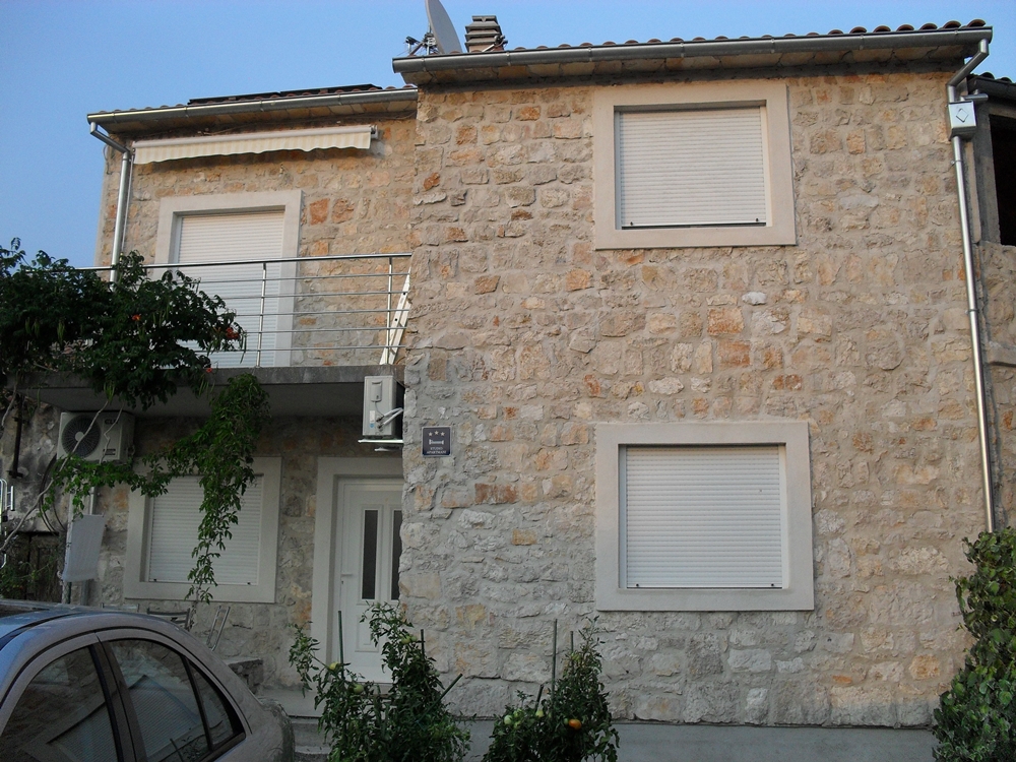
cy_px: 381
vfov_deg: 40.7
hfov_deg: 52.6
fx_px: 1027
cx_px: 508
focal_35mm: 35
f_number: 3.2
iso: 100
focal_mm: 6.3
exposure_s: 1/500
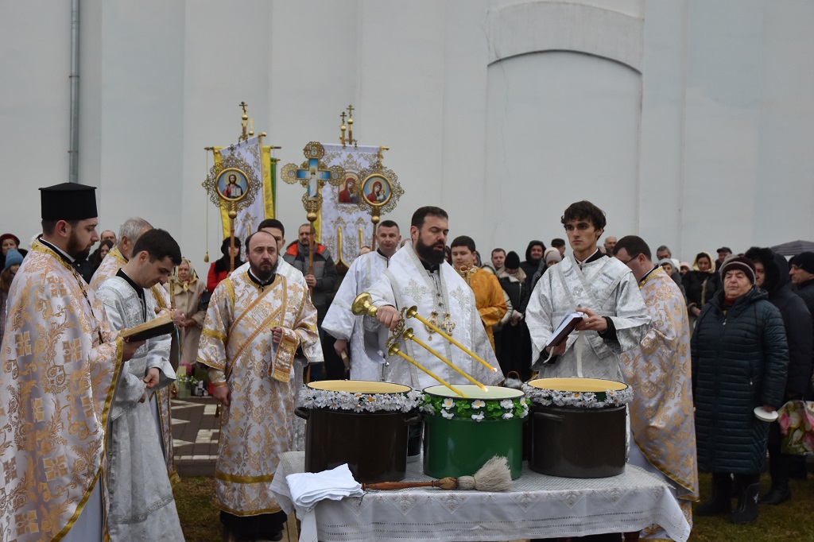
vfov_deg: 28.9
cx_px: 407
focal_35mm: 46
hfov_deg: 42.3
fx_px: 1051
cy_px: 271
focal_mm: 31
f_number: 4
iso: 800
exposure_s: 1/250
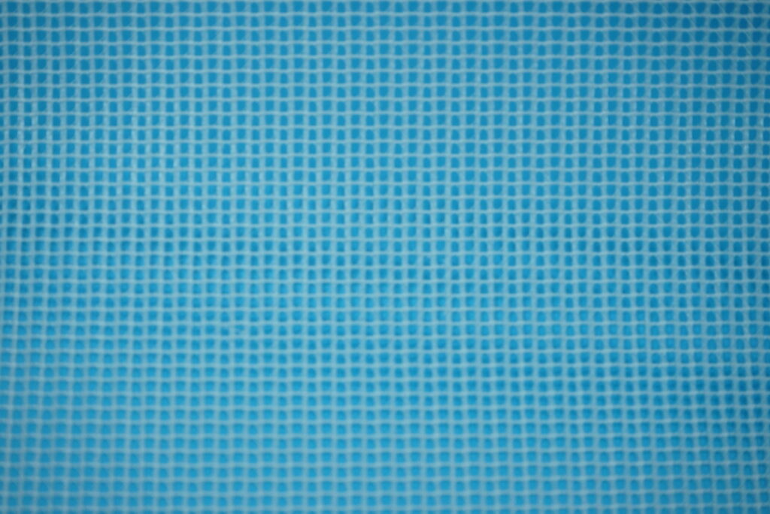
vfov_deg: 19.8
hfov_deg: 29.2
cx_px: 385
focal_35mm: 69
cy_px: 257
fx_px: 1477
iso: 1600
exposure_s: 1/160
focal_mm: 69
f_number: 8
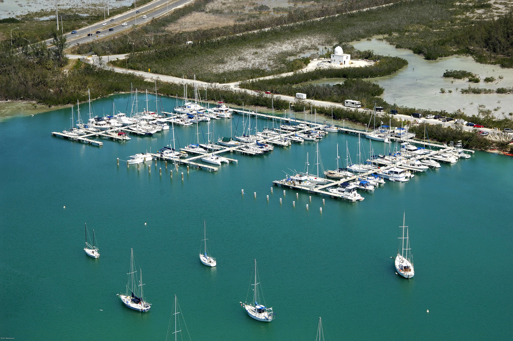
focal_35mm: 87
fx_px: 1238
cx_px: 256
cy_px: 170
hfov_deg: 23.4
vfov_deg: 15.7
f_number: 8
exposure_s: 1/1000
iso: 400
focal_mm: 58
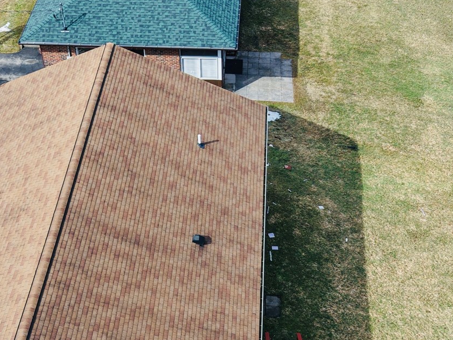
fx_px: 772
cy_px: 315
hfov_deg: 32.7
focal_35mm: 59
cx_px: 224
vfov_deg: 24.0
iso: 140
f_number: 1.8
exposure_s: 1/2500
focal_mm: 8.67
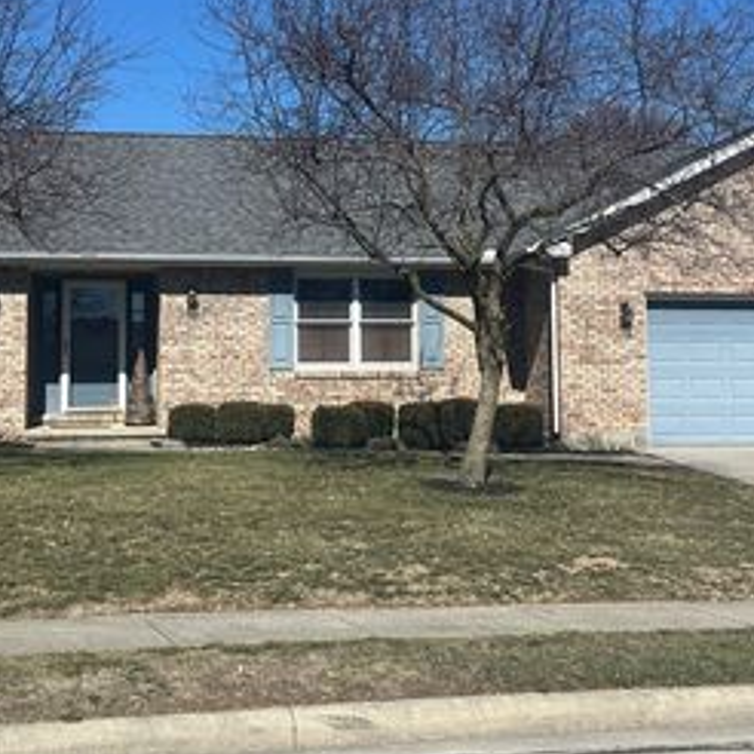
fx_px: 1553
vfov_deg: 27.2
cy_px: 290
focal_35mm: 63
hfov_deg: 27.3
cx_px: 352
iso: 100
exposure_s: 1/7937
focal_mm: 6.86
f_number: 1.78
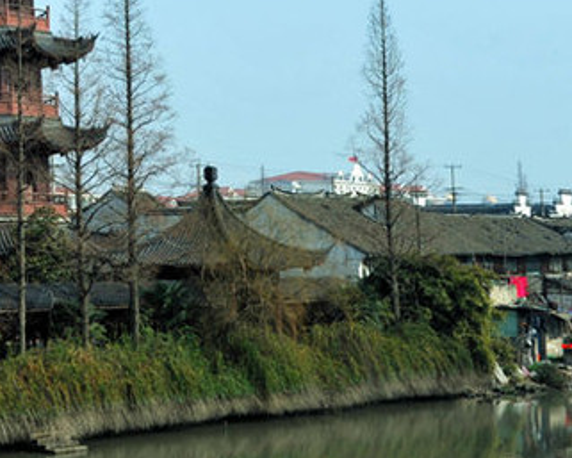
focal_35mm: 115
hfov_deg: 15.9
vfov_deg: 13.2
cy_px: -20
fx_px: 1947
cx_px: -161
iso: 200
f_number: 8
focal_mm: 40
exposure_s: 1/640
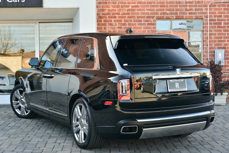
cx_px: 114
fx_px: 394
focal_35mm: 62
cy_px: 76
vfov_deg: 21.9
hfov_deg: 32.4
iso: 1000
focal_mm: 62
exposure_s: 1/500
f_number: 4.8
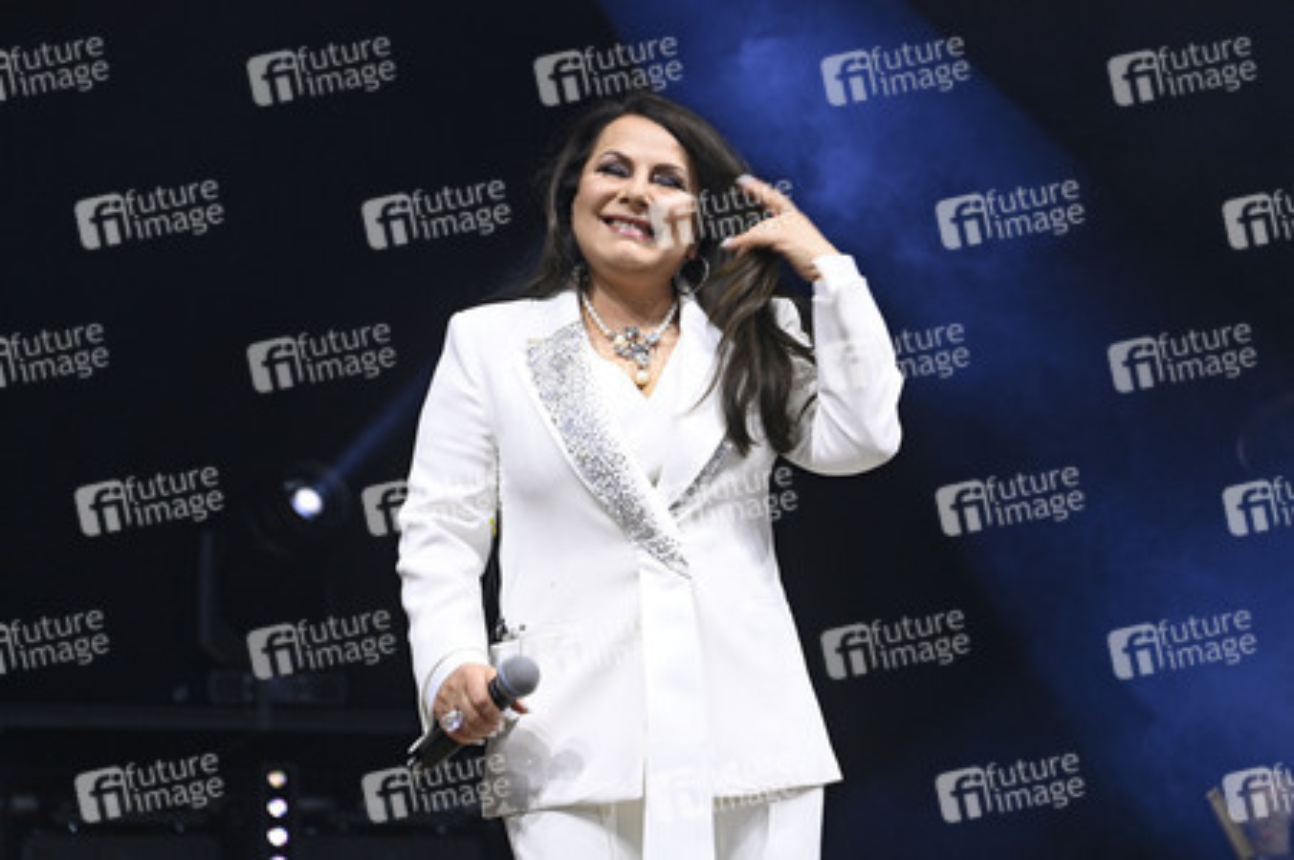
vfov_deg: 8.1
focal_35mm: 170
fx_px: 6106
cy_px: 430
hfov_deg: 12.1
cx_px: 647
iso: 320
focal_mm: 170
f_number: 6.3
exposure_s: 1/125
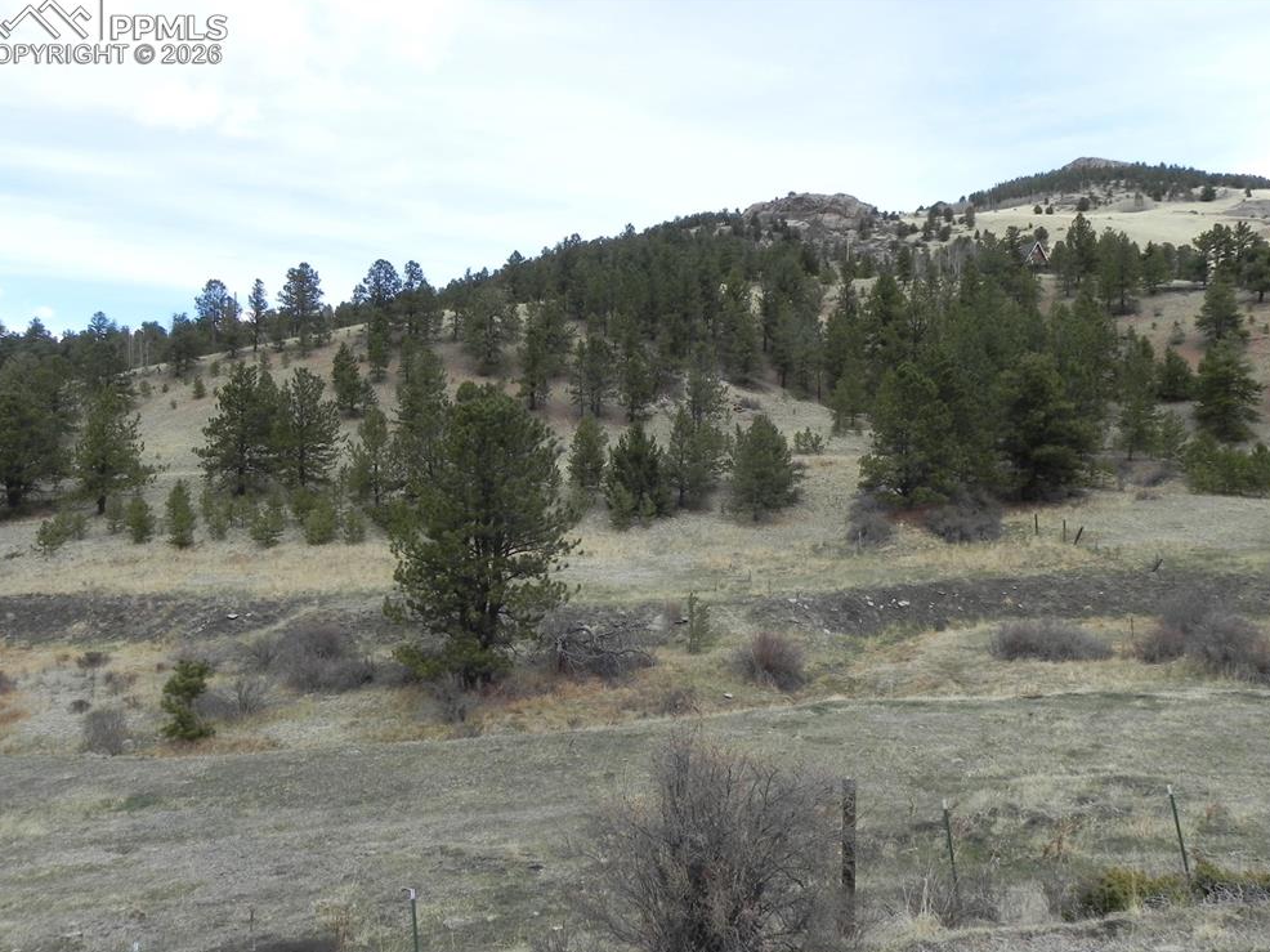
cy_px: 486
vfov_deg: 51.3
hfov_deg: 65.3
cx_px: 629
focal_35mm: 27
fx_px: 990
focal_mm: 4.6
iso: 160
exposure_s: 1/361
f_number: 6.3
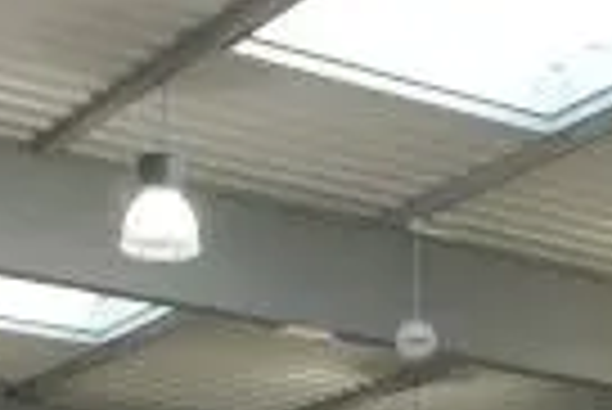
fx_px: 2161
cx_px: 504
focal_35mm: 127
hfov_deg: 16.0
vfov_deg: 9.8
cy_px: 901
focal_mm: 18
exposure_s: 1/320
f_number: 7.1
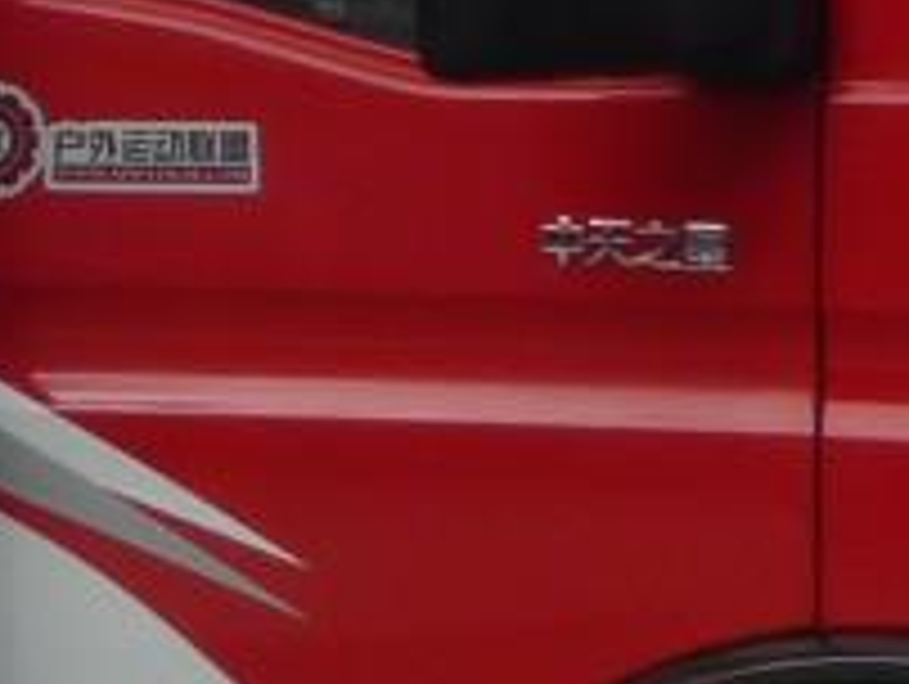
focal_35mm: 941
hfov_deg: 2.1
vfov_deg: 1.6
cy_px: -288
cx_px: -1318
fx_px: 24740
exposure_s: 1/400
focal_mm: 20.3
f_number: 4.7
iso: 100
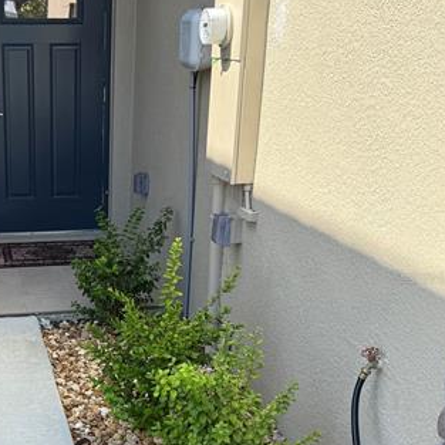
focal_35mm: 52
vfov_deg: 32.6
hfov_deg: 31.3
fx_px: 756
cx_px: 48
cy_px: 277
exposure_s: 1/1585
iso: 80
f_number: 1.78
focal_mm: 6.76
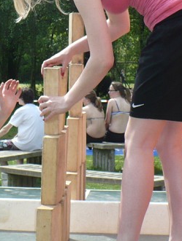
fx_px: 938
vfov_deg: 14.6
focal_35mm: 134
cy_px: 56
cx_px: 42
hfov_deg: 11.1
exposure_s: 1/640
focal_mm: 6.1
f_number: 2.8
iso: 100
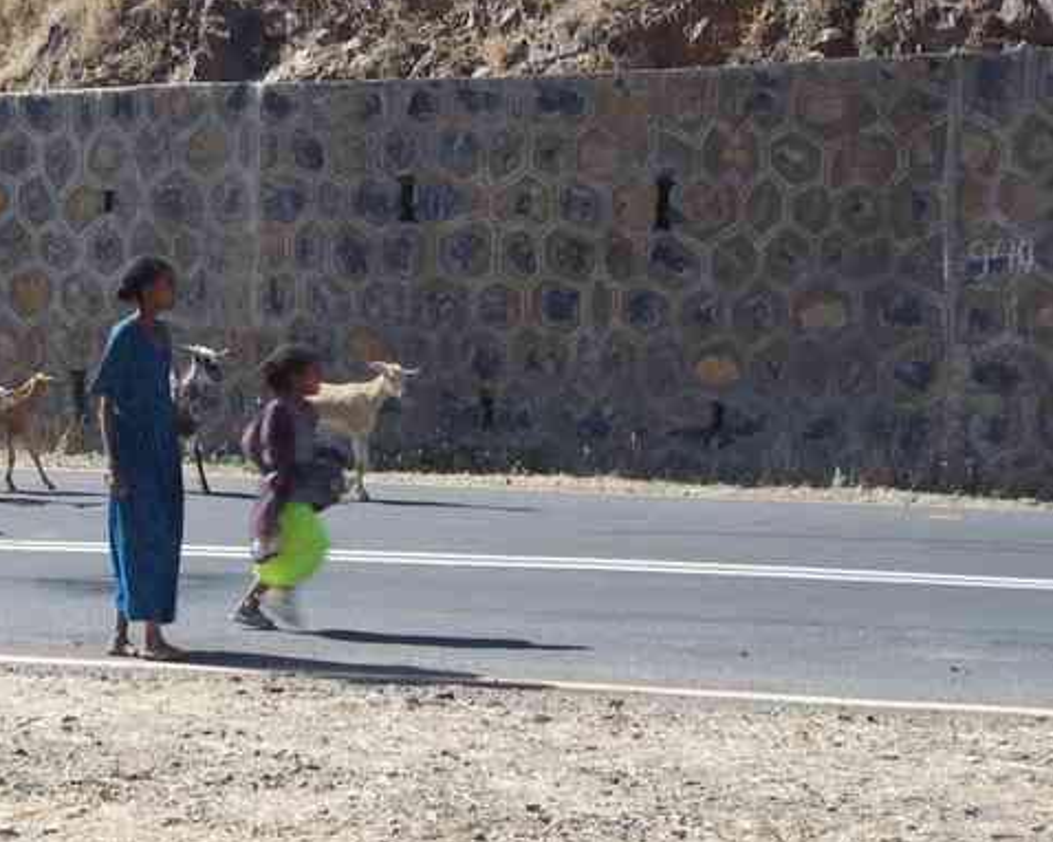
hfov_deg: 18.1
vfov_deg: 14.9
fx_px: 3208
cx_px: -14
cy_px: 320
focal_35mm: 103
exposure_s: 1/60
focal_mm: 35
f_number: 10
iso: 200
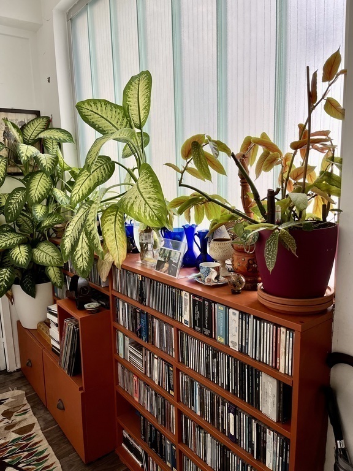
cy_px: 236
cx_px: 176
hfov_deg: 53.1
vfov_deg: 67.3
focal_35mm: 26
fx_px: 354
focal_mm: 5.1
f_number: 1.6
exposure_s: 1/360
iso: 50
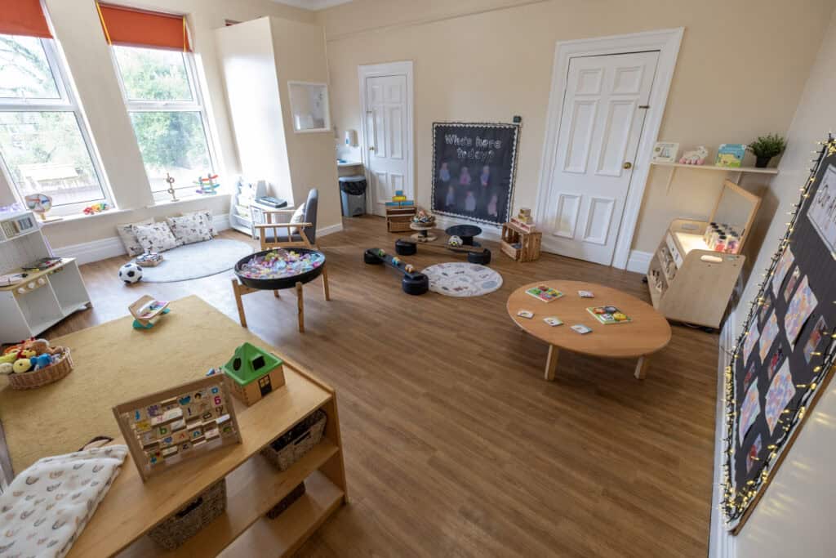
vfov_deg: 77.3
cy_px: 279
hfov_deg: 100.4
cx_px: 418
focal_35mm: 15
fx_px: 348
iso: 500
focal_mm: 10
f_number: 4
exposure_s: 1/60
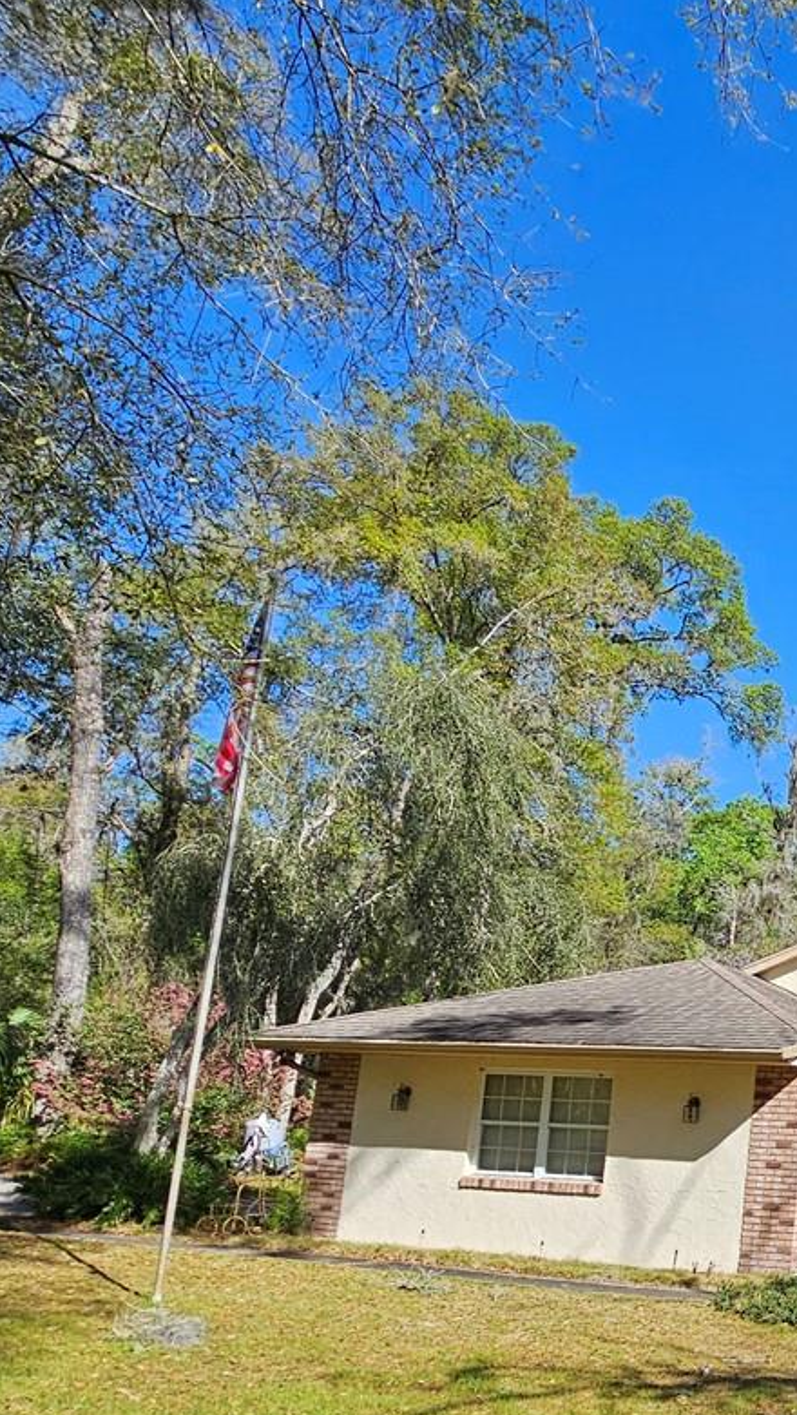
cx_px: 1069
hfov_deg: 30.5
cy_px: 989
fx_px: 1088
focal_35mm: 29
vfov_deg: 63.6
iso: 50
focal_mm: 2.2
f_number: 2.2
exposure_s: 1/1493
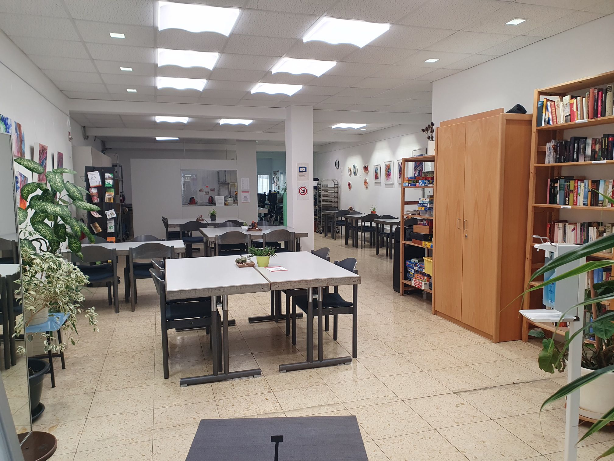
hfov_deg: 67.3
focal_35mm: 26
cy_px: 230
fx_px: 461
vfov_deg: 53.1
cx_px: 307
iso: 125
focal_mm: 4.32
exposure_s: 1/100
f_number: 2.4
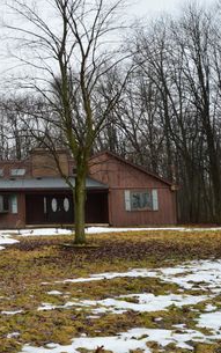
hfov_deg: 24.9
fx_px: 433
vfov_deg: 44.3
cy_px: 172
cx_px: -65
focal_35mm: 45
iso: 400
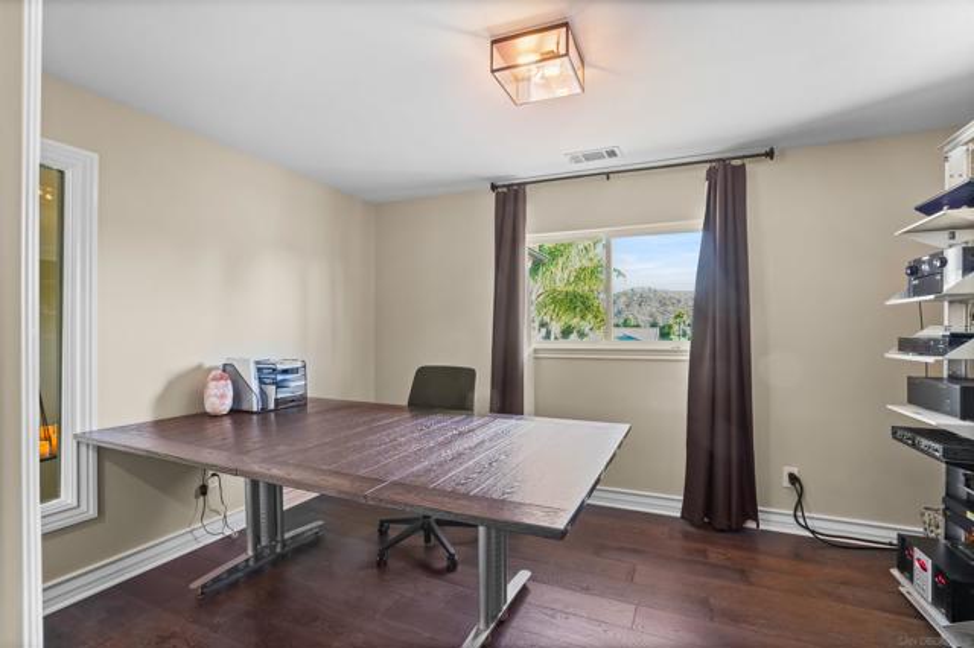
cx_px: 487
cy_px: 324
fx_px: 433
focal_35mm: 16
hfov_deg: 96.8
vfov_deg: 73.7
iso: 800
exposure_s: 1/2
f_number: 11
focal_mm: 16
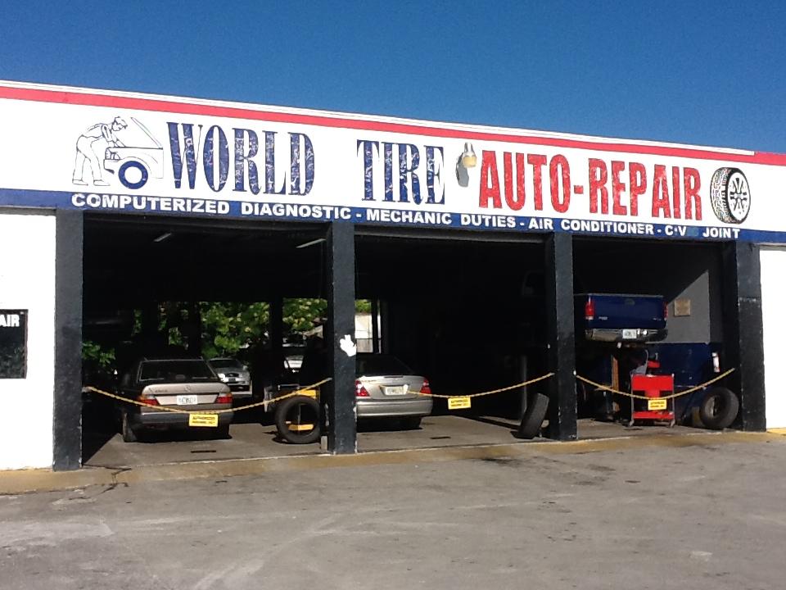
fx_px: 727
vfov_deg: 44.2
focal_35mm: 32
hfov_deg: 56.8
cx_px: 393
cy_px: 295
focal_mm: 2.03
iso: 80
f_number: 2.4
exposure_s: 1/2058
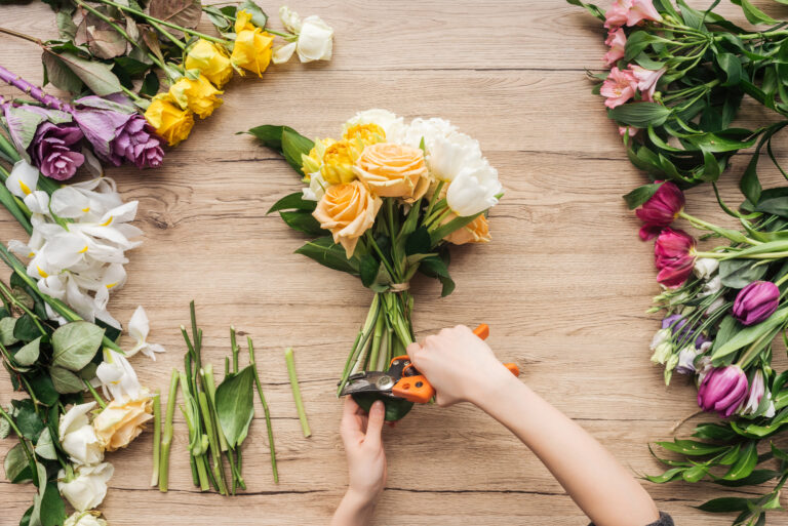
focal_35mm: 35
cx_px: 394
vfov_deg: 37.9
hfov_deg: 54.4
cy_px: 263
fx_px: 767
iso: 500
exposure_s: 1/40
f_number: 9
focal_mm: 35
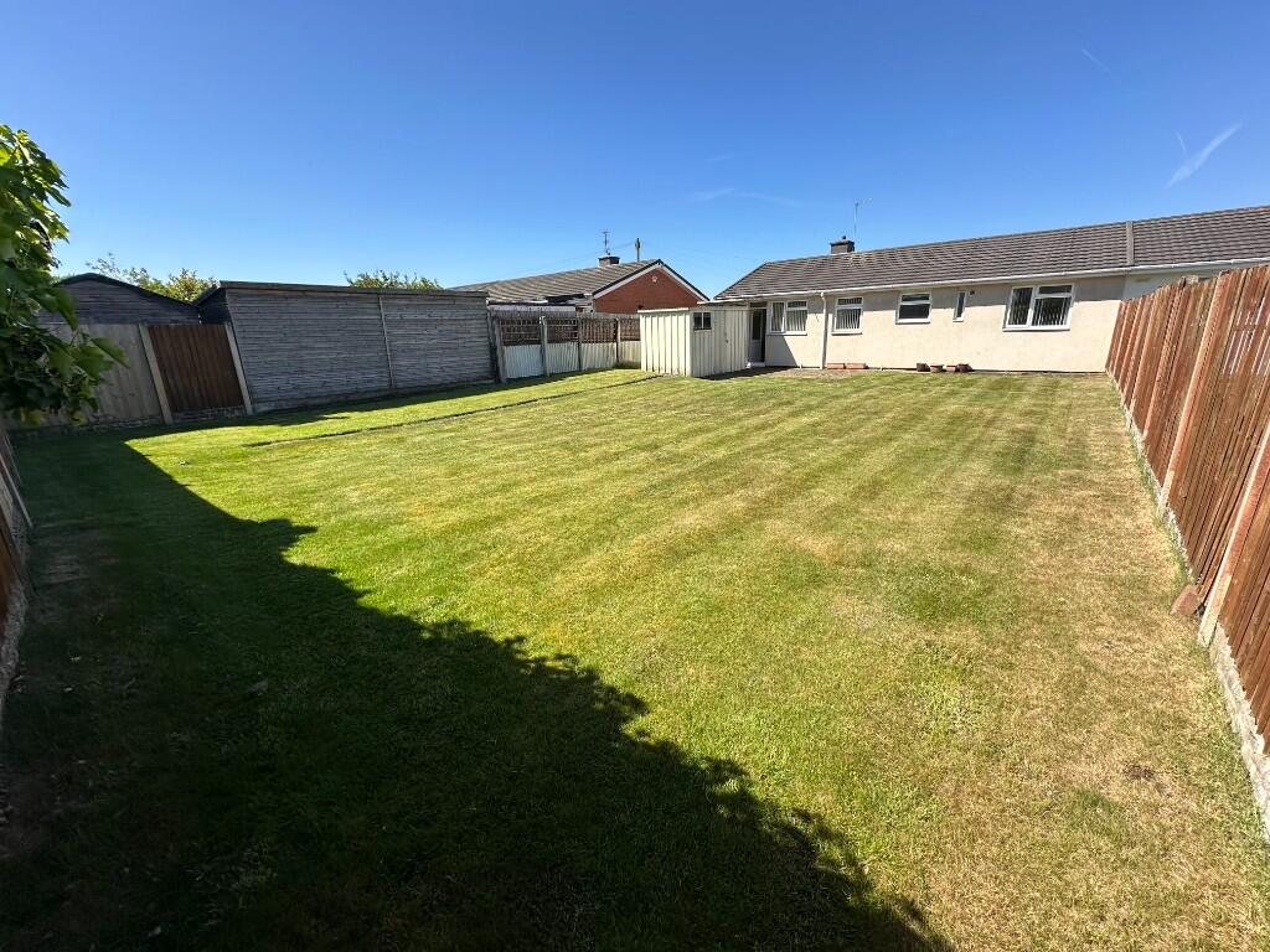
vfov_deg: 85.7
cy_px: 476
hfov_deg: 102.1
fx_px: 514
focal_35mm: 14
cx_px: 635
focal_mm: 2.22
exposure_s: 1/1383
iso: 40
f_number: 2.2
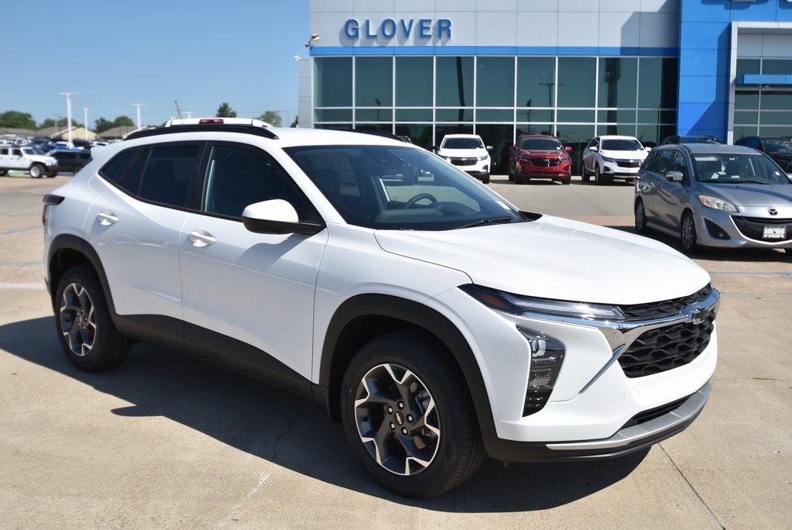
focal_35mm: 36
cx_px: 396
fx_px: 793
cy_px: 265
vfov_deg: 36.9
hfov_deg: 53.1
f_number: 5.6
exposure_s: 1/800
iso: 100
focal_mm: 24
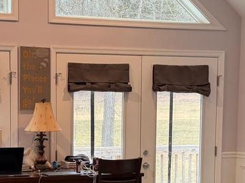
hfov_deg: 20.6
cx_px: 88
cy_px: 161
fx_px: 672
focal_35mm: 95
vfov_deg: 15.4
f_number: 1.78
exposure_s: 1/120
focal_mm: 6.76
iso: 160
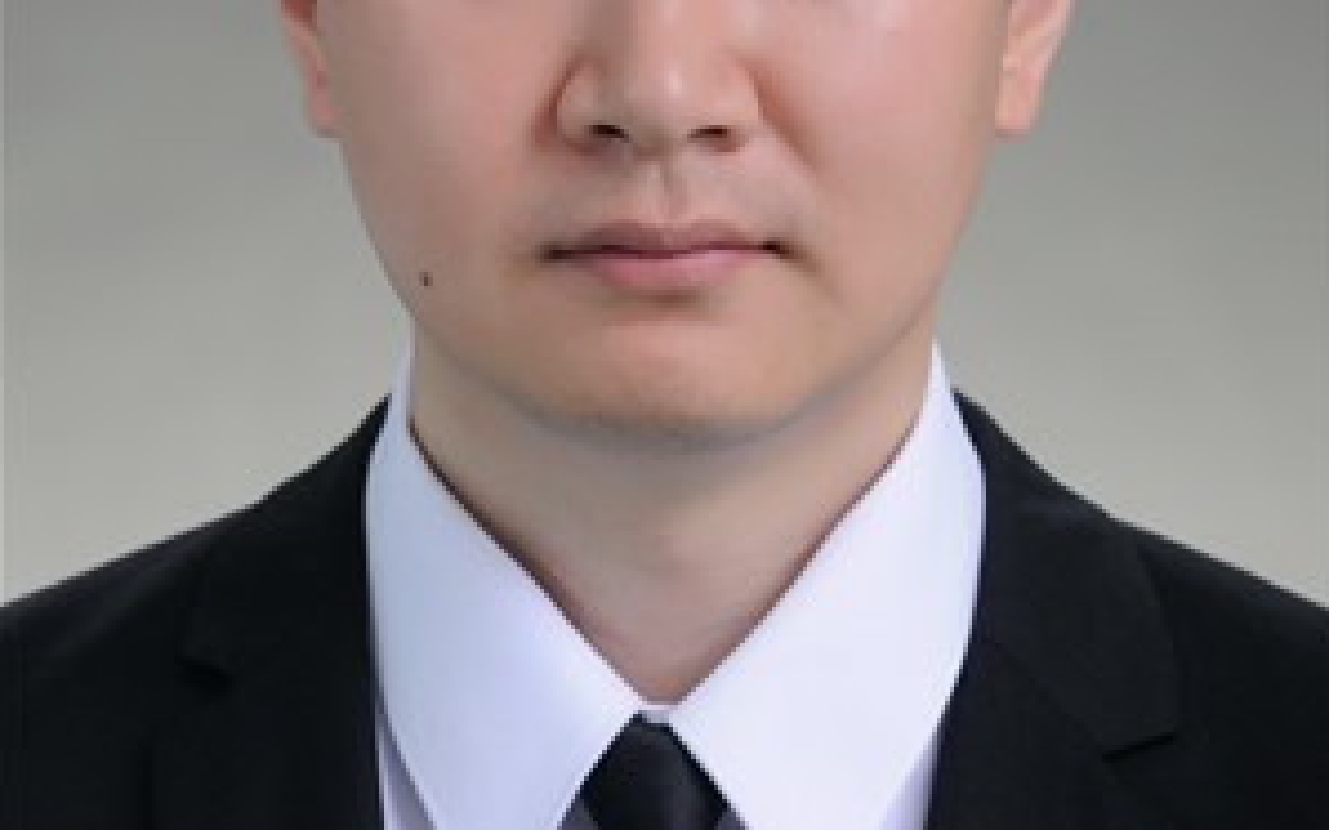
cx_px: 664
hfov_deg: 10.7
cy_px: 185
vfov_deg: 6.7
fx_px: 7124
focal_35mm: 197
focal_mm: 85
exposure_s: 1/125
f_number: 5.6
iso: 160
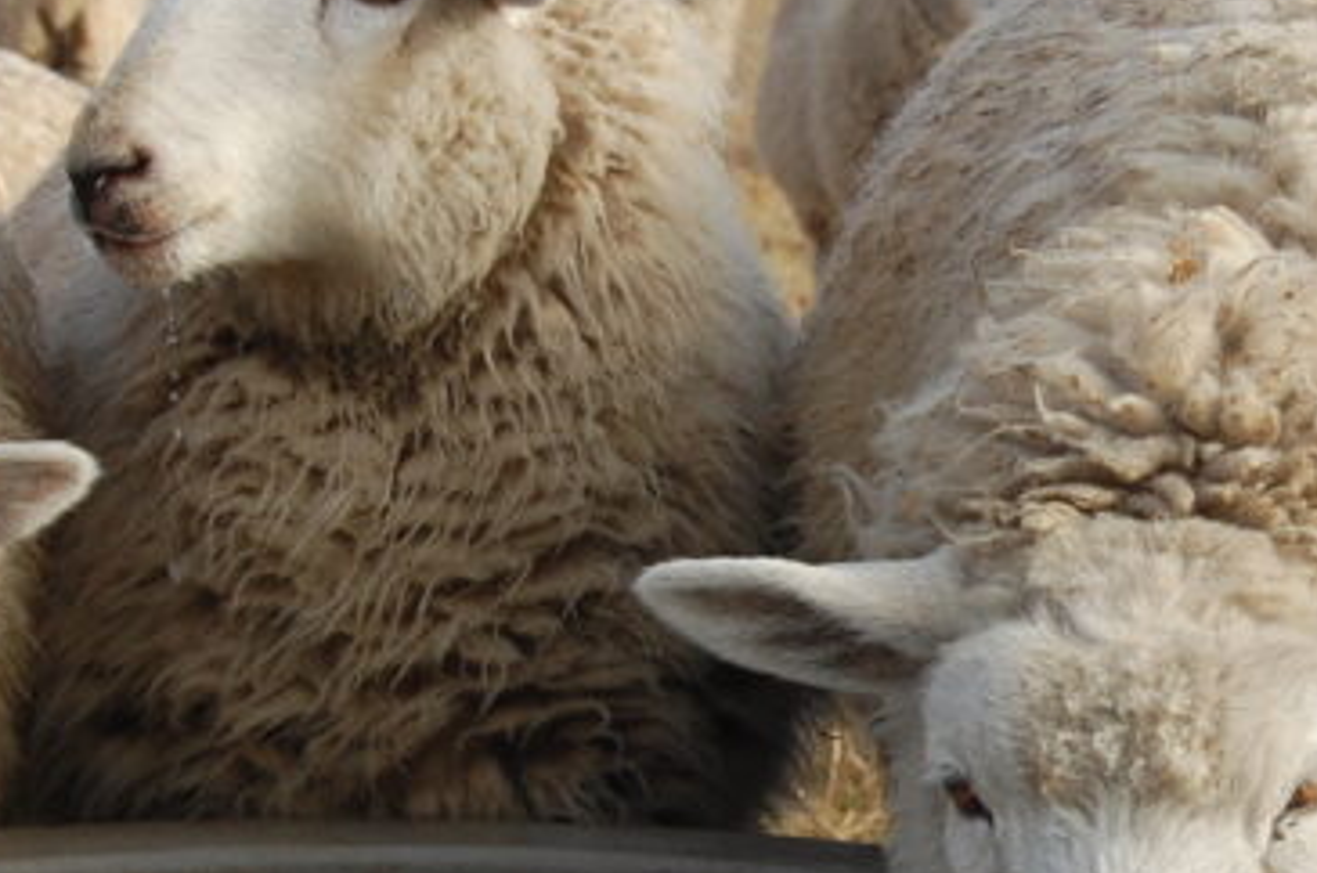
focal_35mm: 179
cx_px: 1104
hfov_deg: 11.5
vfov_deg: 7.6
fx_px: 6537
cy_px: 467
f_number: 8
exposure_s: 1/250
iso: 200
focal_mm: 34
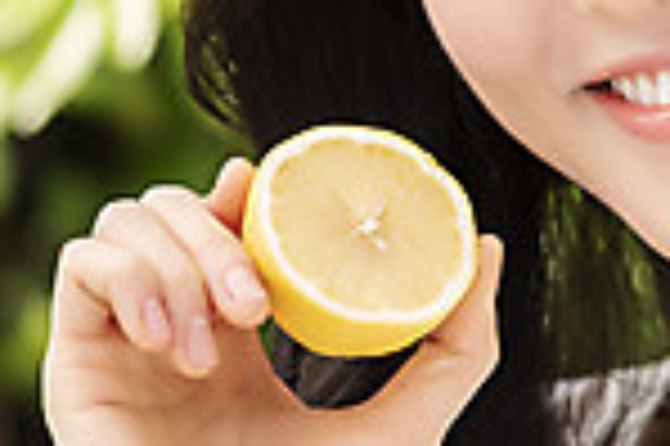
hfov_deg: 4.9
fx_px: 7864
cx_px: 866
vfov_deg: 3.2
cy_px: 72
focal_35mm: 423
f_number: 4
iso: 100
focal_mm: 105
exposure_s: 1/400
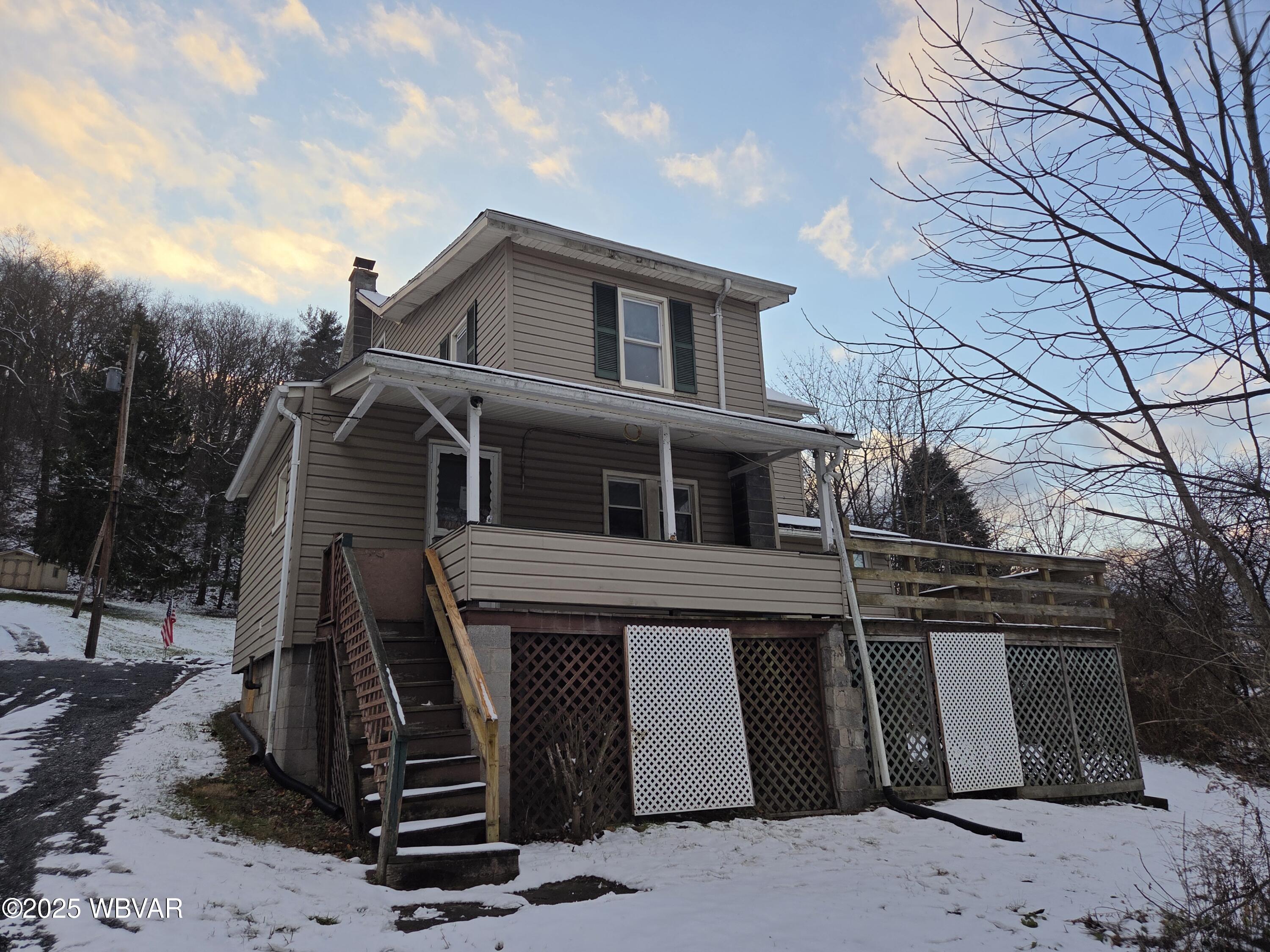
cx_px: 635
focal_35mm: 23
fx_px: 844
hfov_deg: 73.9
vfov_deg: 58.9
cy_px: 476
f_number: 1.8
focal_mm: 5.4
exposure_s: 1/1505
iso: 80
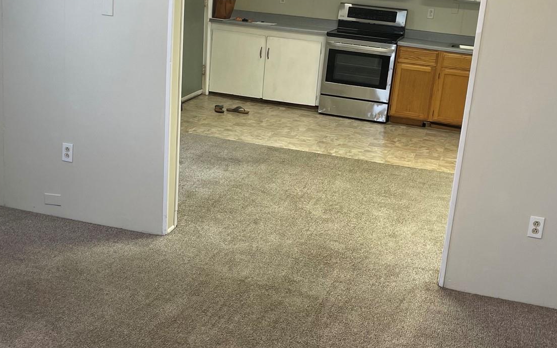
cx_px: 266
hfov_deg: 39.6
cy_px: 169
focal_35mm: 51
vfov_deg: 25.3
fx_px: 774
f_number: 1.6
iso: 64
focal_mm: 4.2
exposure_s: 1/60
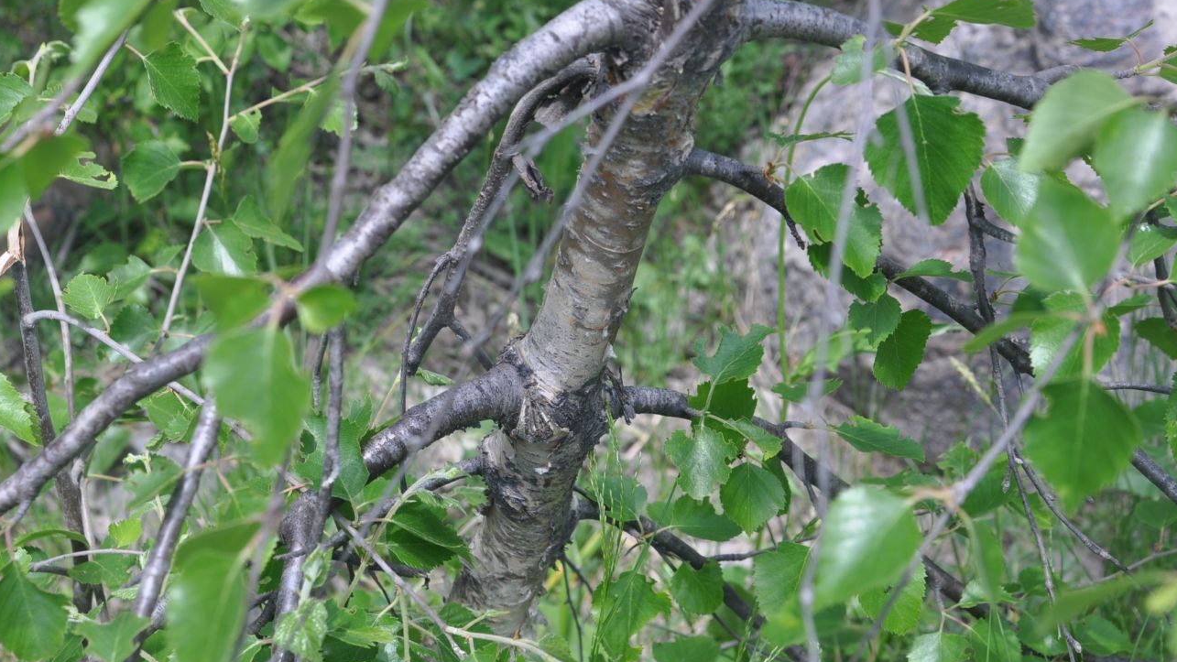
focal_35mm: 73
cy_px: 297
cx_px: 593
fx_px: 2278
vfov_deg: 16.5
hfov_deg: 29.0
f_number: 6.3
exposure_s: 1/125
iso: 200
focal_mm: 46
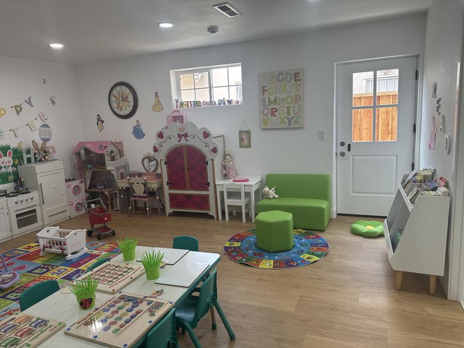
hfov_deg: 71.6
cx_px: 232
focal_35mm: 24
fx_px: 322
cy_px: 174
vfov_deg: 56.8
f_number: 1.78
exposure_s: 1/120
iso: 125
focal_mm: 6.86
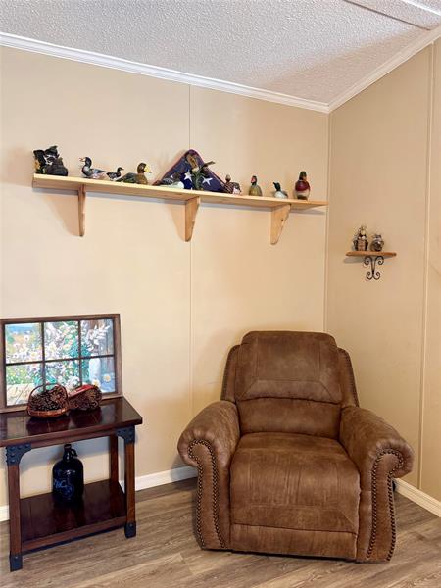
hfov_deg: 56.8
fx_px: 408
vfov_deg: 71.6
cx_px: 220
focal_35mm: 24
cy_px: 294
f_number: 1.78
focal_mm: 6.76
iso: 500
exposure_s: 1/60
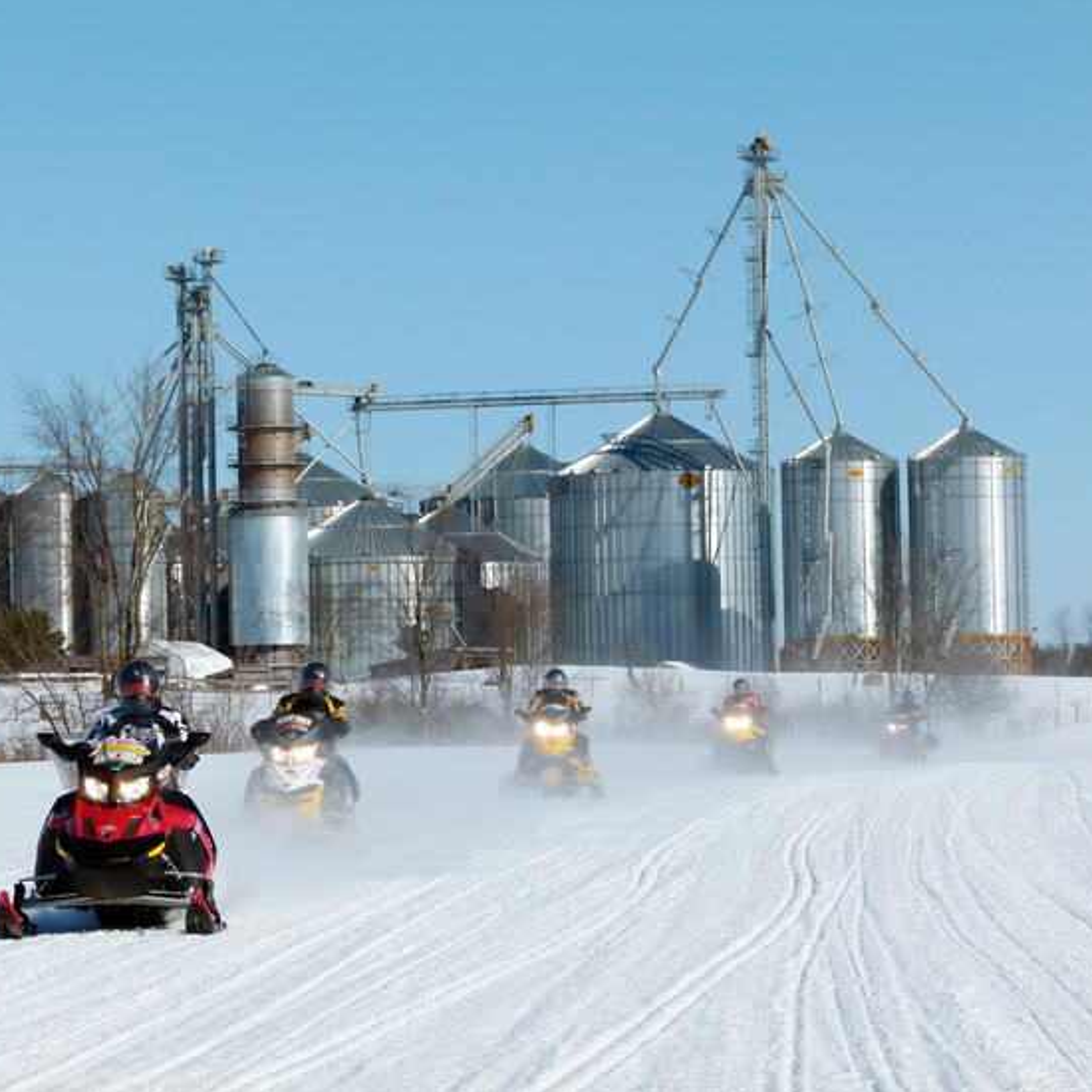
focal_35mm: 176
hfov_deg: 9.9
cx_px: 518
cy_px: 543
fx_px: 6282
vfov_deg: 9.9
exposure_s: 1/2000
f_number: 5
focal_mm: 26.7
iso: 100
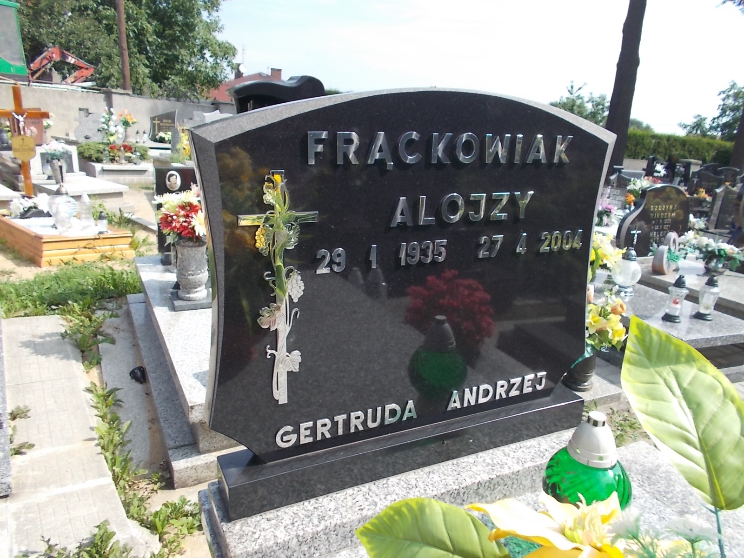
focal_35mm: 26
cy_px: 279
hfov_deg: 67.3
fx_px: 559
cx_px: 372
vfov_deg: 53.1
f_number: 8
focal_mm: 4.6
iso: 80
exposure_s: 1/100
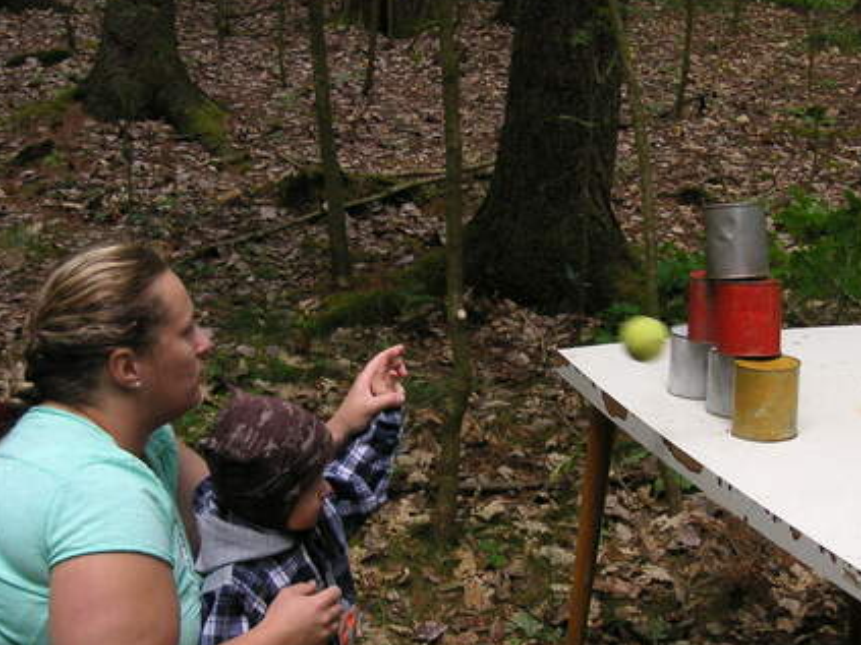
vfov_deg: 21.0
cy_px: 352
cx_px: 478
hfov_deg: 27.8
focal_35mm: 70
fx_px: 1741
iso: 50
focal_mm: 6.1
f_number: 2.8
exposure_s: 1/180
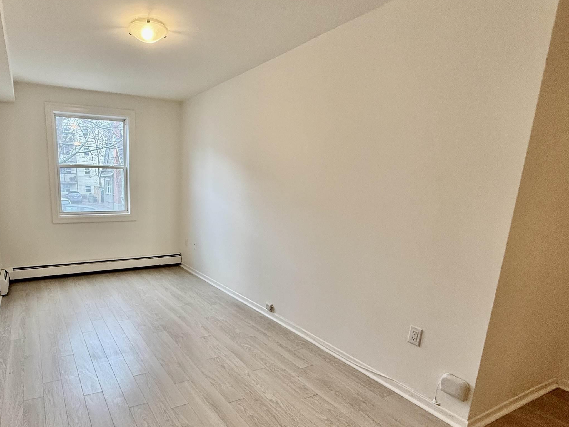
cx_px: 188
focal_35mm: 21
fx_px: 345
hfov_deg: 76.4
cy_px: 254
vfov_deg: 62.9
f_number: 2.2
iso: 160
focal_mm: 2.22
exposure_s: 1/120
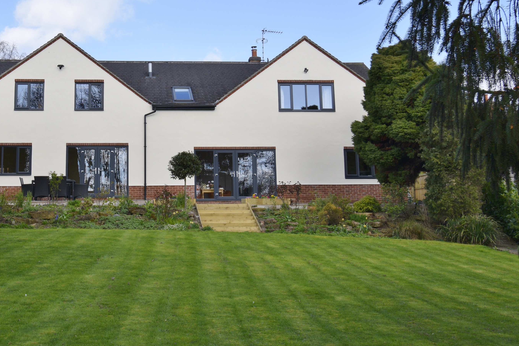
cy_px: 129
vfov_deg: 30.4
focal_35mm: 44
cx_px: 168
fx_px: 634
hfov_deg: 43.8
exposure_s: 1/320
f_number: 9
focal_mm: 20
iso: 200
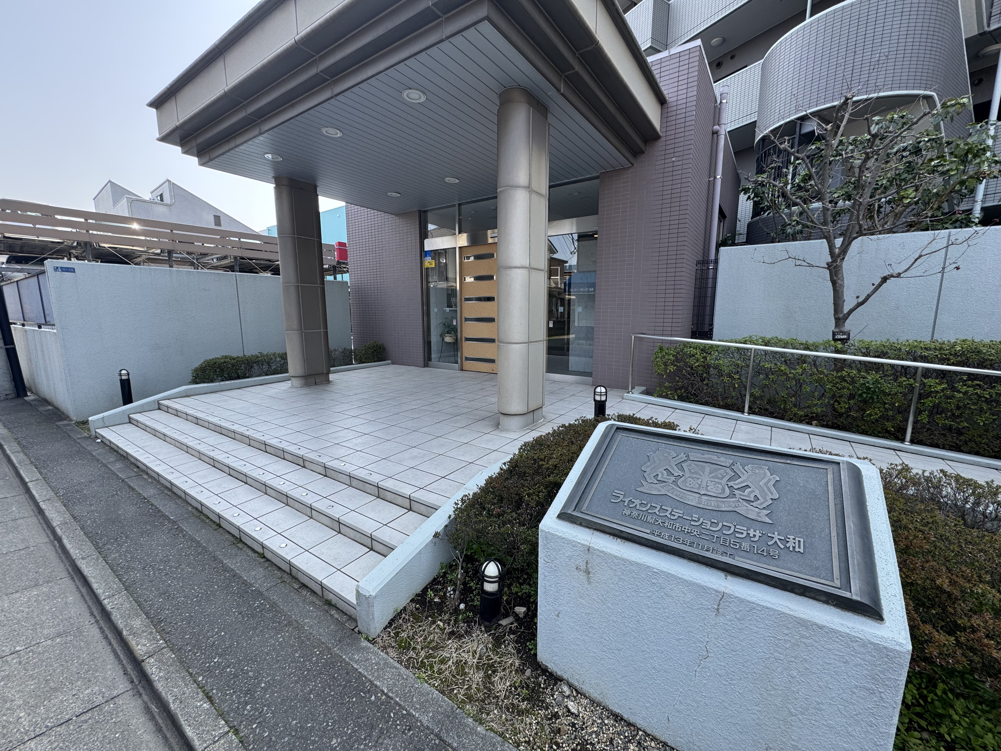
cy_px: 376
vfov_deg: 85.7
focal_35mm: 14
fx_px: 405
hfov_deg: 102.1
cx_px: 500
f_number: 2.2
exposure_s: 1/306
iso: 40
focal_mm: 2.22
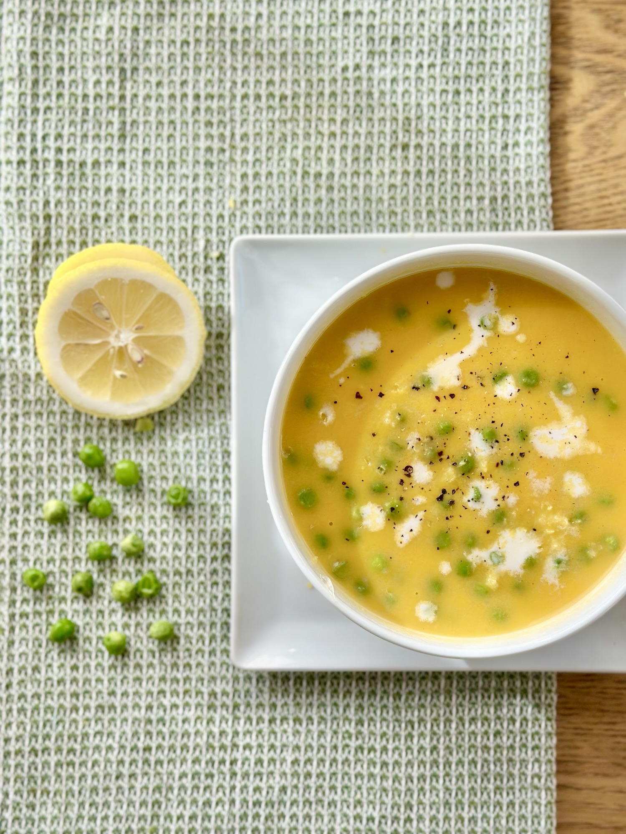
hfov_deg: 30.3
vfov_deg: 39.7
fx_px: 1157
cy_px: 417
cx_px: 313
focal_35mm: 48
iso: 80
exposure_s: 1/734
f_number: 1.78
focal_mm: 6.86
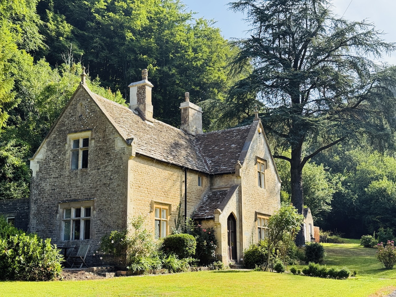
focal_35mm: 48
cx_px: 198
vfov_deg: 30.3
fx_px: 549
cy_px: 148
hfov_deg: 39.7
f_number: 1.78
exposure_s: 1/1883
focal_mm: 6.76
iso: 100
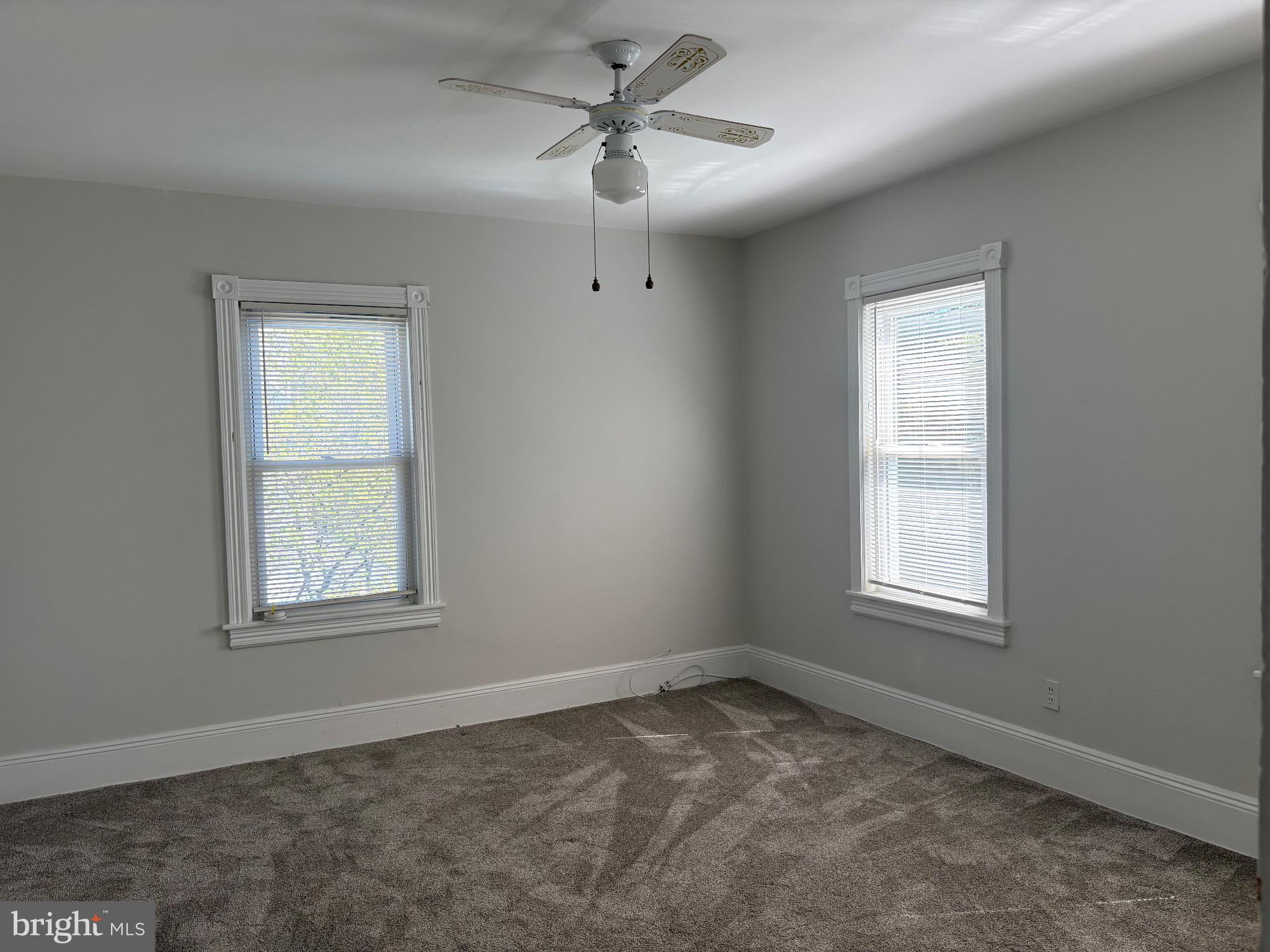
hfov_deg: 67.3
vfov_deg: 53.1
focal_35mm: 26
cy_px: 476
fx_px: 954
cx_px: 635
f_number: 1.6
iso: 64
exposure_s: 1/253
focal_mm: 5.96
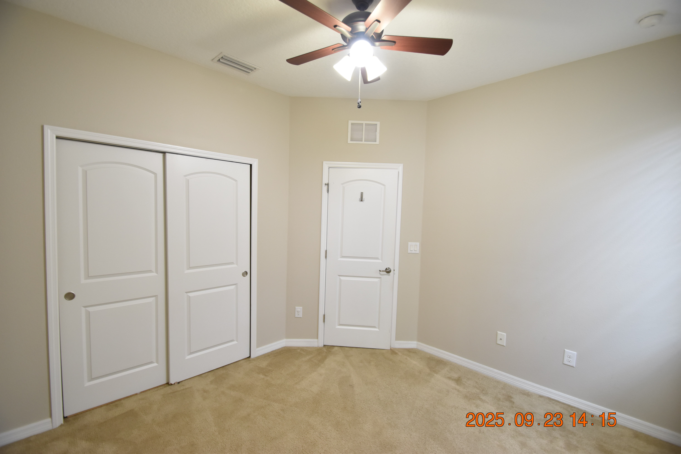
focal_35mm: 15
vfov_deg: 77.3
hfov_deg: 100.4
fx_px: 284
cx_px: 340
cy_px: 227
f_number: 3.5
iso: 800
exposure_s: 1/30
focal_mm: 10
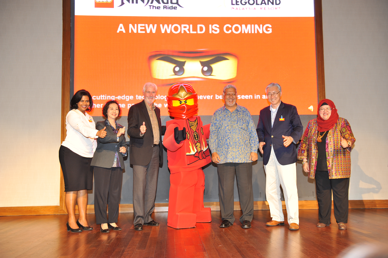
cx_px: 194
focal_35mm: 38
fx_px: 409
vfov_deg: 35.0
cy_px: 129
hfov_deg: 50.7
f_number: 3.5
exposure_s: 1/80
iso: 640
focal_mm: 38
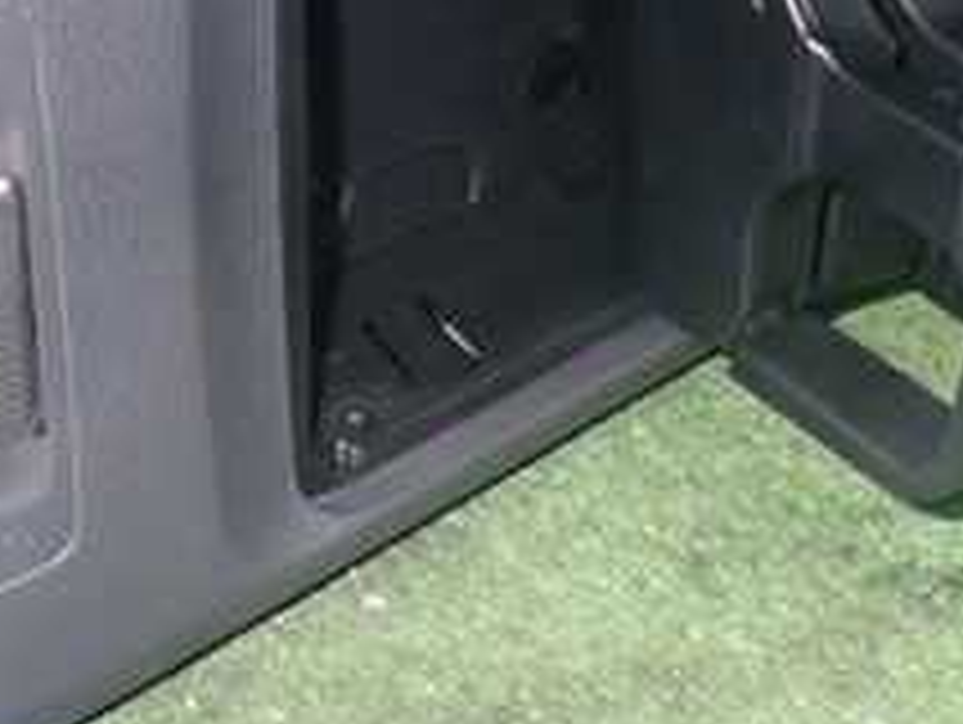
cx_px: 914
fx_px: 2339
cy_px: 135
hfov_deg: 22.5
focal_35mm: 84
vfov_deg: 17.4
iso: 400
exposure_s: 1/30
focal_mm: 5.4
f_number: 6.3
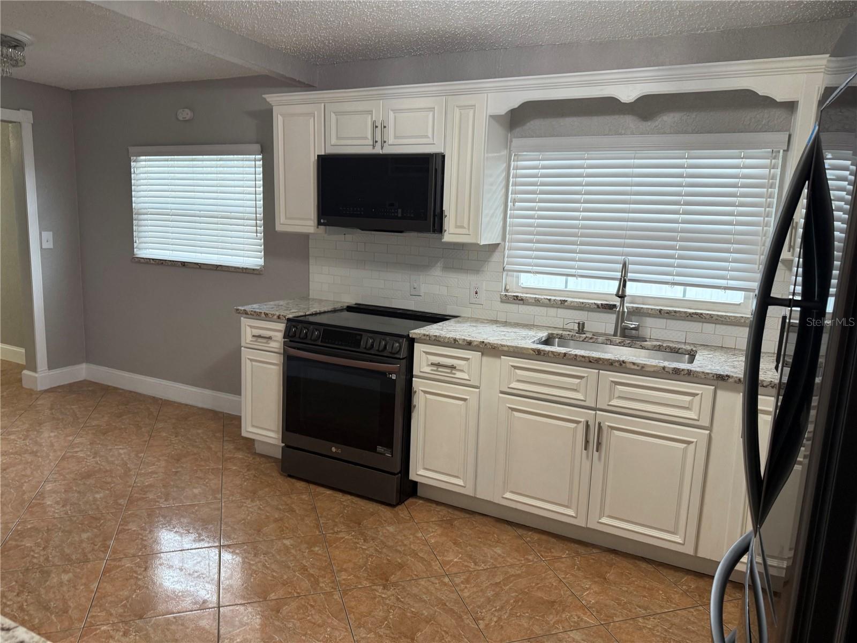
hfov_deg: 71.6
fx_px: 594
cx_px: 428
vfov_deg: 56.8
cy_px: 322
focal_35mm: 24
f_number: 1.78
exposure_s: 1/60
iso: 160
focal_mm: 6.76
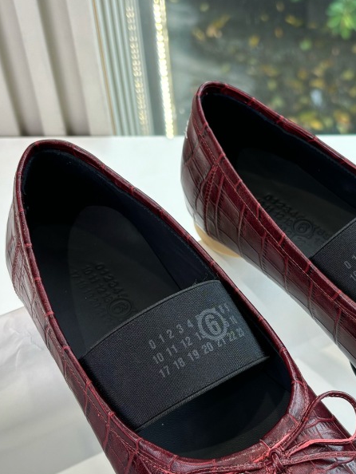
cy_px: 275
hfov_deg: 22.8
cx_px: 312
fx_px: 863
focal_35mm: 63
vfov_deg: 30.7
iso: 50
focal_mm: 5.96
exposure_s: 1/121
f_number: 1.6
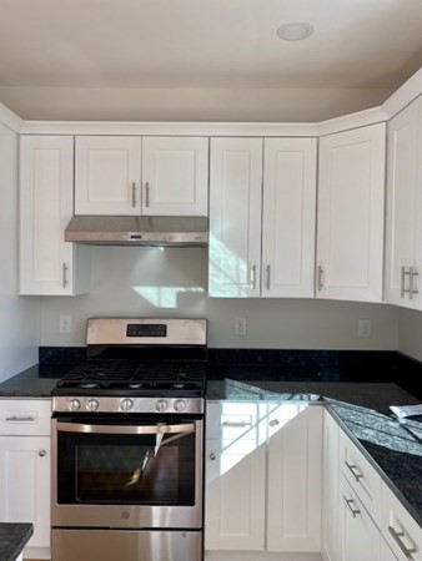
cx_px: 211
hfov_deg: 53.1
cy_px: 280
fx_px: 422
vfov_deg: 67.3
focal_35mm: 26
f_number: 1.8
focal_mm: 4.25
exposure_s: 1/197
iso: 32
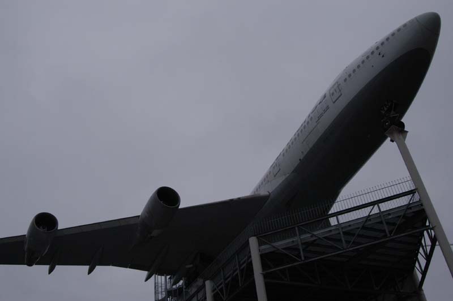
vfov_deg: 36.8
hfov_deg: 53.2
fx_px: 453
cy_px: 150
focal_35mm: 36
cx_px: 226
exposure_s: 1/180
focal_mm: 24
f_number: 7.1
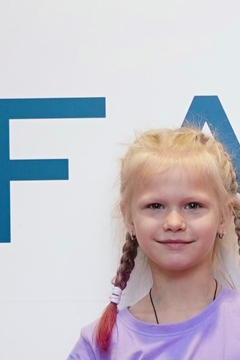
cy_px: 510
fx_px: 2551
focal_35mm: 255
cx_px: 478
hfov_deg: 5.3
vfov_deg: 7.9
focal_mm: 36
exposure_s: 1/60
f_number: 2.8
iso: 250
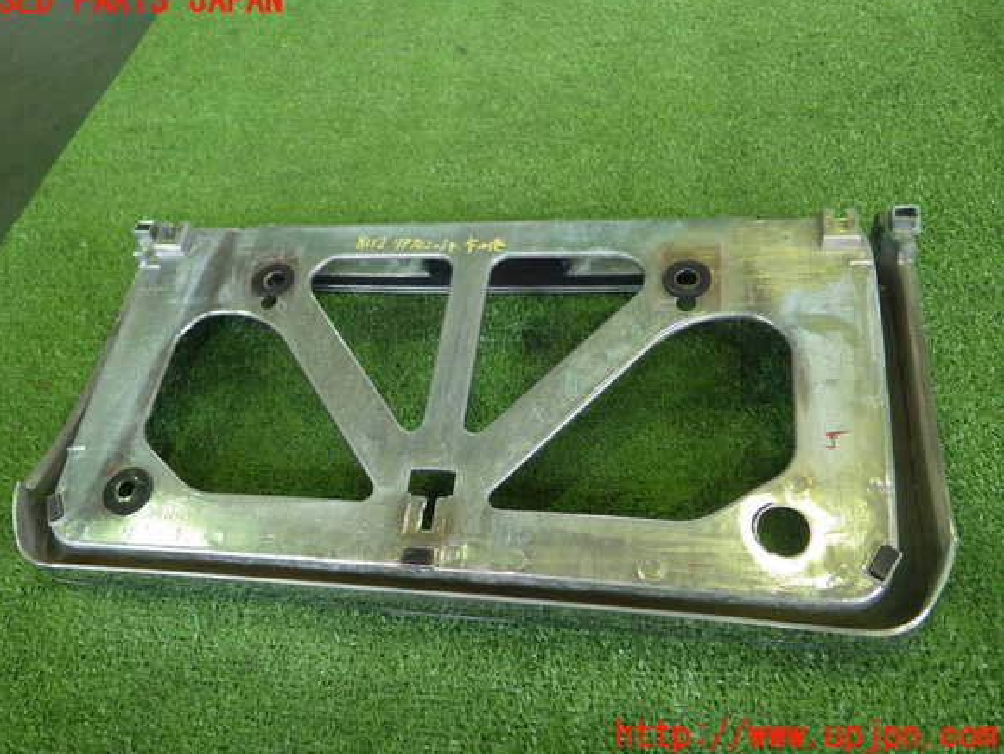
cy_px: 368
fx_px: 928
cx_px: 487
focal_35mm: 32
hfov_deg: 56.8
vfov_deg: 44.2
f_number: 2.3
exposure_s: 1/50
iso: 500
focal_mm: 5.5
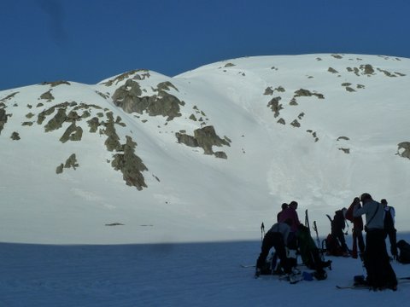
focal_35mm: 44
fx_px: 521
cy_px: 154
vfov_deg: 32.9
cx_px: 205
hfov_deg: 42.9
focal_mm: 7.3
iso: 125
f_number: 6.3
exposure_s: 1/1000
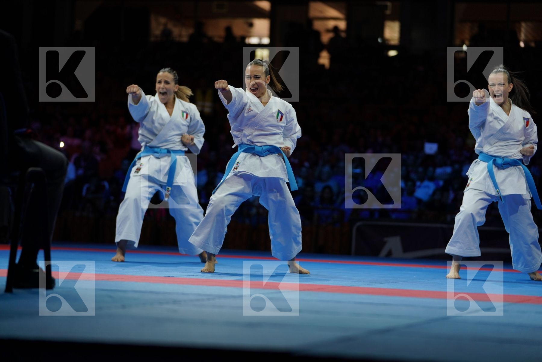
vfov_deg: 11.9
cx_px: 271
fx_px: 1731
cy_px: 181
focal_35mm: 115
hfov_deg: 17.8
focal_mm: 115
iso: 320
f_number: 2.8
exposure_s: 1/500
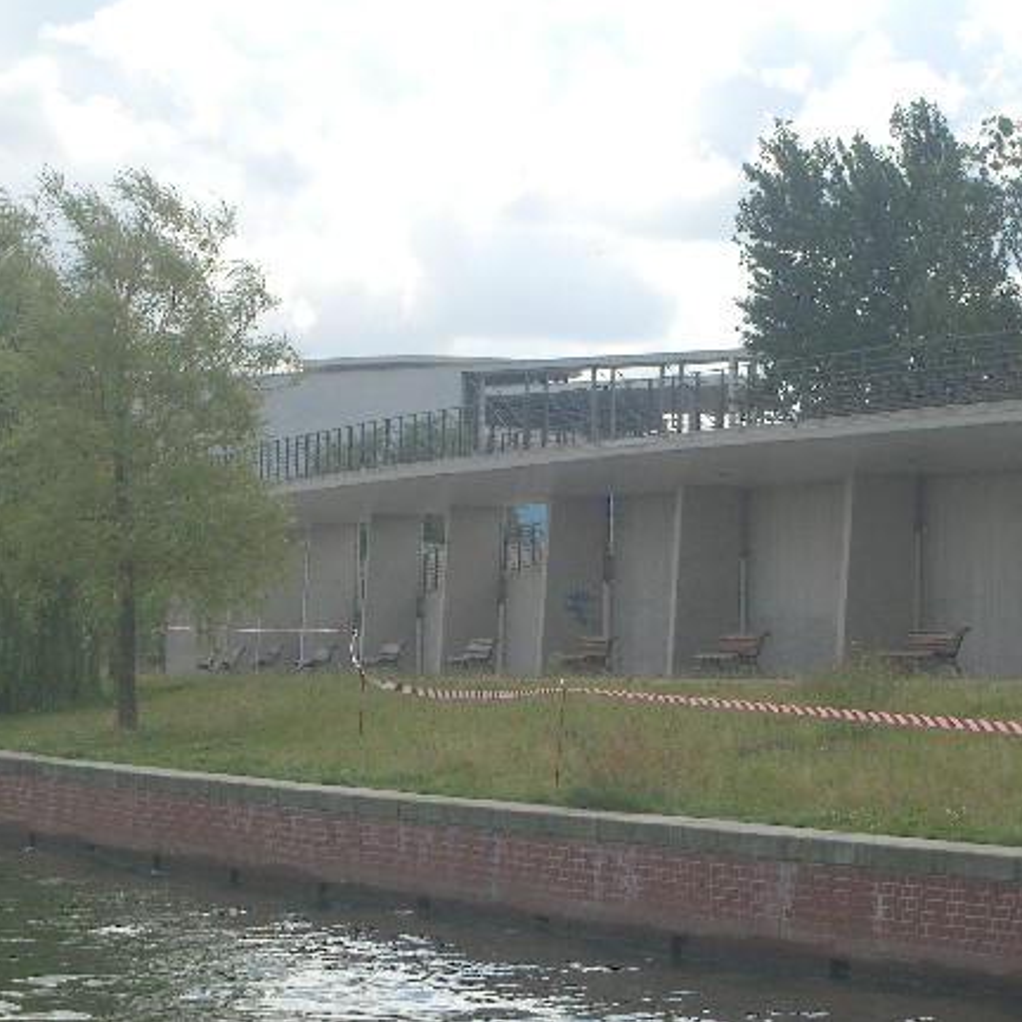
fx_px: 4543
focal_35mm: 136
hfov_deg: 12.8
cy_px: 510
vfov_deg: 12.8
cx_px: 557
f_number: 7.4
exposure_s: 1/250
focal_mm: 23.7
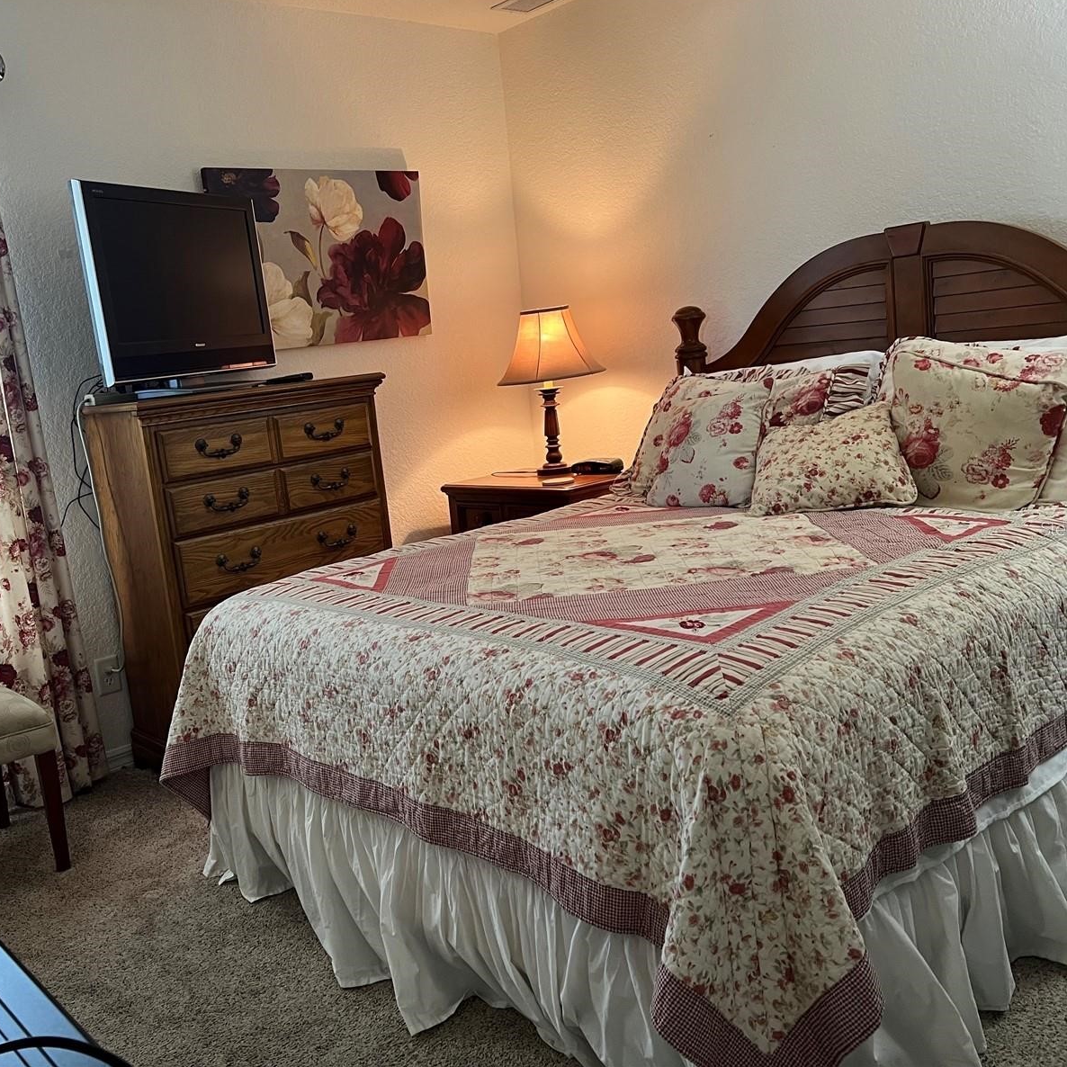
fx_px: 1081
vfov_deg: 52.5
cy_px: 528
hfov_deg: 52.0
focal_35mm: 31
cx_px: 406
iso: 200
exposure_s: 1/60
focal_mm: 5.7
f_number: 1.5
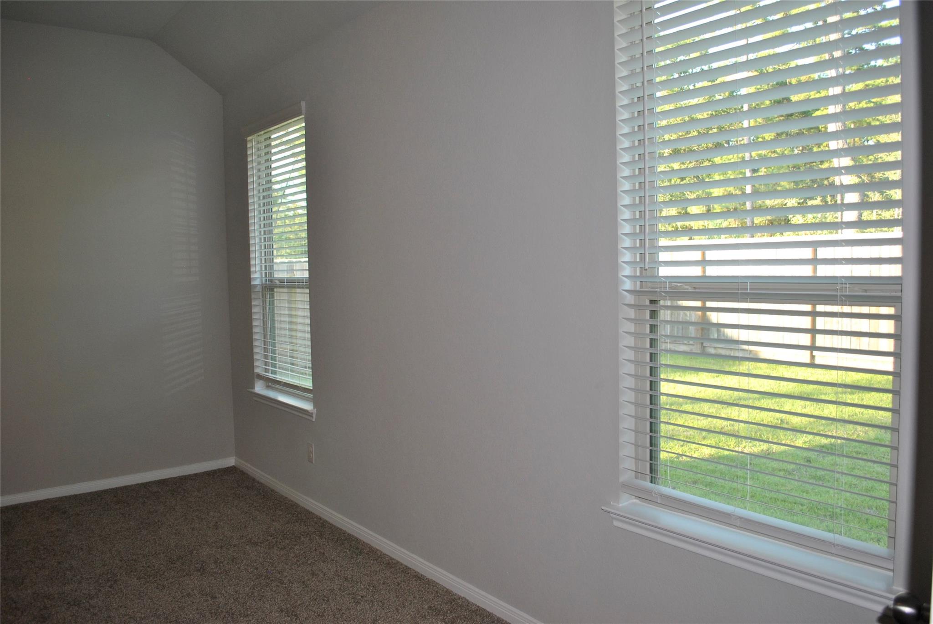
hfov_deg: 67.3
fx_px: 700
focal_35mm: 27
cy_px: 312
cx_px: 466
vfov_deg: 48.0
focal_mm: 18
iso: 200
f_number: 3.5
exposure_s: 1/60
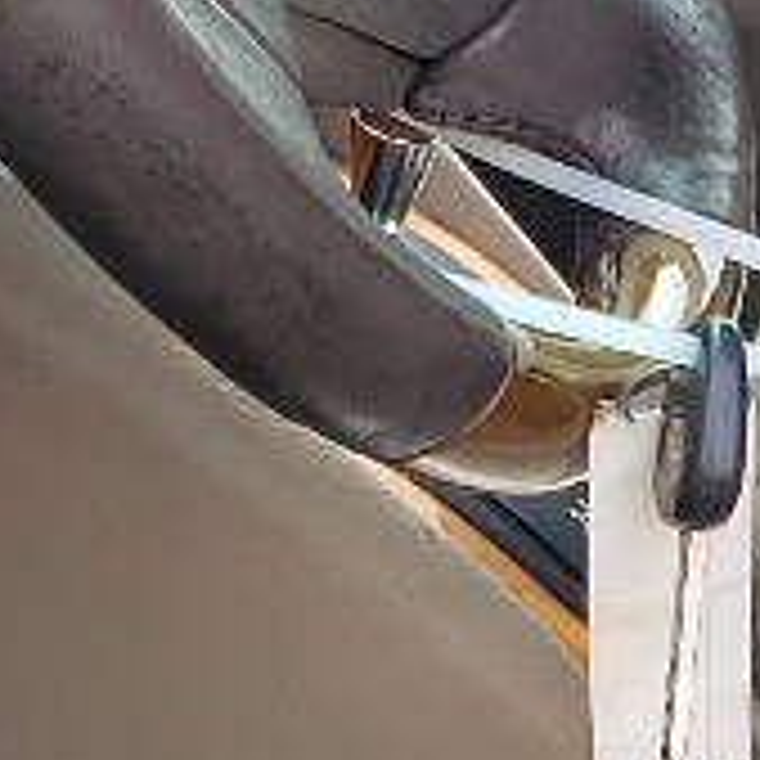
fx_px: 5390
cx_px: 881
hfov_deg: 8.0
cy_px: 895
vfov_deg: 8.0
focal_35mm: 217
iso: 50
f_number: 1.5
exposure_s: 1/769
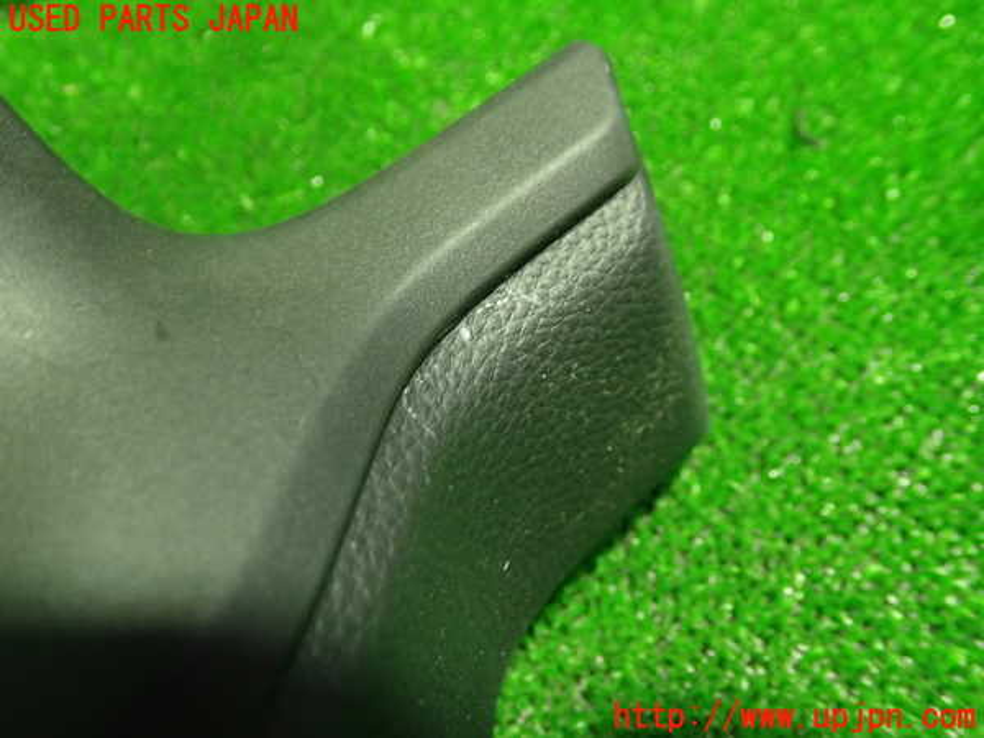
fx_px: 853
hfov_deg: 60.0
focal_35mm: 30
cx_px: 492
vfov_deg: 46.8
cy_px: 369
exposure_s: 1/30
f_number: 2.3
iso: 500
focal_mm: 5.4
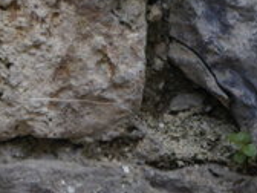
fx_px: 3579
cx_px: -407
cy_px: -371
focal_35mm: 482
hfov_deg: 4.0
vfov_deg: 3.0
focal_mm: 70
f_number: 5.6
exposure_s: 1/100
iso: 1000
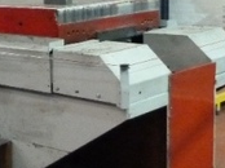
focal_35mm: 92
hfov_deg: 18.3
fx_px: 597
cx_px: -136
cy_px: 9
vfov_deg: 15.8
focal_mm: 4.1
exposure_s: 1/13
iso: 800
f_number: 3.3
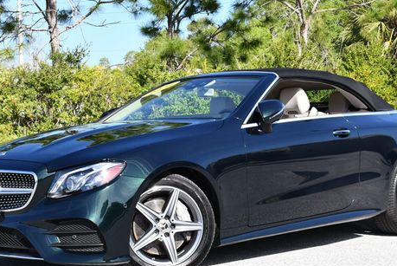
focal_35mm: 78
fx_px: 861
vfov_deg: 17.5
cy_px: 129
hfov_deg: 26.0
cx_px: 196
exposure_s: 1/250
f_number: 8
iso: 200
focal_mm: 28
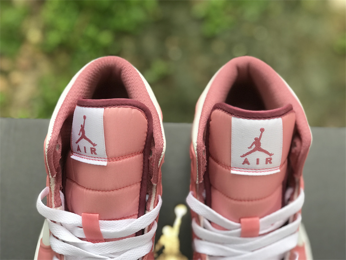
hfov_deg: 33.8
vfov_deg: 25.7
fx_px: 570
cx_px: 173
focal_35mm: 57
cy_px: 130
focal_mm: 6.6
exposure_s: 1/50
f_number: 2.8
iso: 40
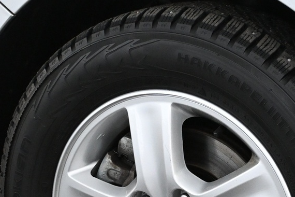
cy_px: 211
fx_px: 1049
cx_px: 192
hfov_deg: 16.0
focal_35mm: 128
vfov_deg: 10.6
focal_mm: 30
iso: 3200
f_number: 4.8
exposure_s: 1/125
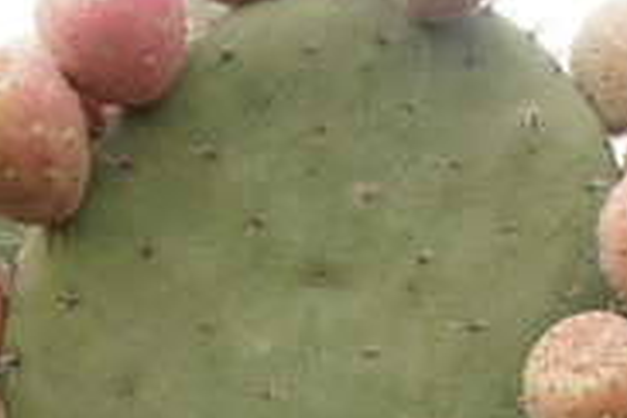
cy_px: 452
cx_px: 613
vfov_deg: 12.5
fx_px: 1881
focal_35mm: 108
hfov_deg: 18.5
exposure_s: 1/160
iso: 100
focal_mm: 22
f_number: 5.6
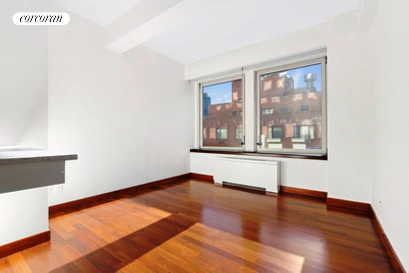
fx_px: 182
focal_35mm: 16
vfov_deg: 73.8
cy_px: 136
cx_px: 204
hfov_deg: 96.7
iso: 200
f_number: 7.1
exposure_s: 1/60
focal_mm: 16
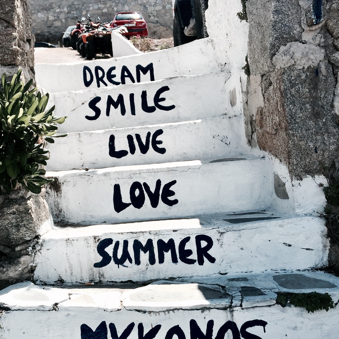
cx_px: 124
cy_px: 230
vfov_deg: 32.5
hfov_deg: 32.6
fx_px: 576
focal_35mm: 52
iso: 32
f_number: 2.2
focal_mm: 4.15
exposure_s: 1/2326
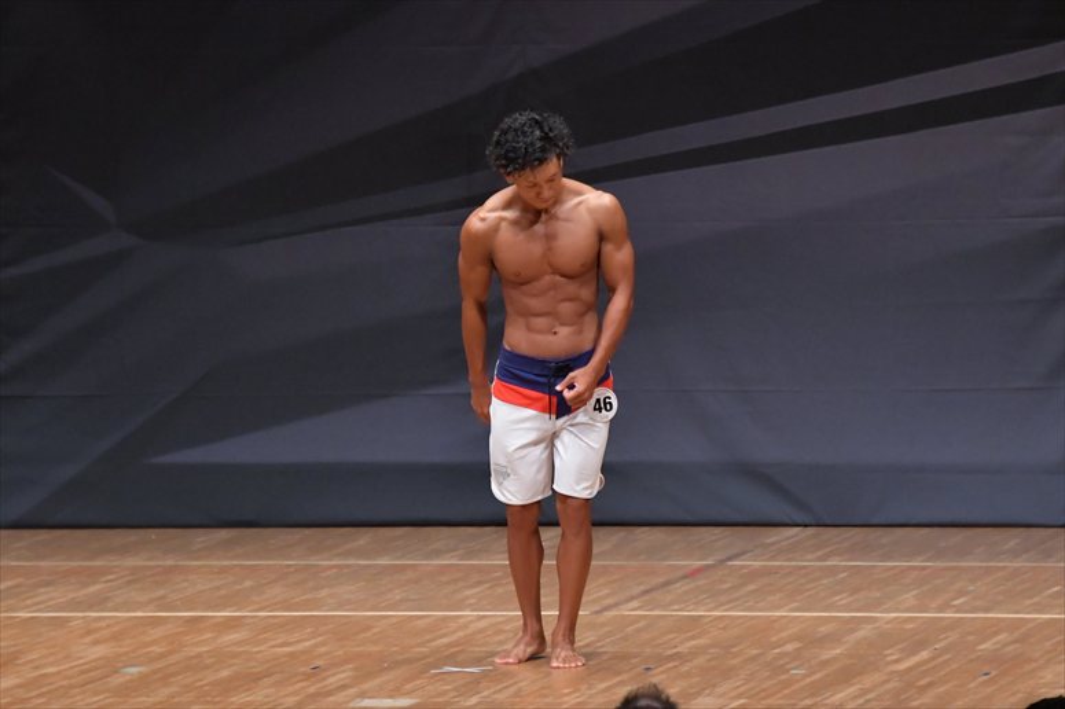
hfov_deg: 7.2
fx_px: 8427
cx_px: 532
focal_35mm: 285
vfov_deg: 4.8
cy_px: 354
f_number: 5.6
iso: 6400
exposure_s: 1/400
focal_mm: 190
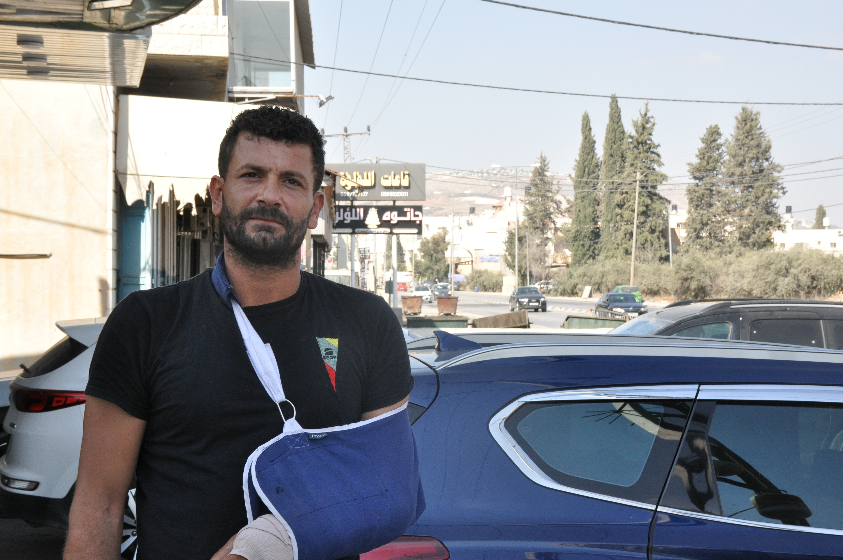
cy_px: 280
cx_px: 422
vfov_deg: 20.1
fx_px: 1579
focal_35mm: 68
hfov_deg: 29.9
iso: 1000
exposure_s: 1/320
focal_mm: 45
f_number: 18
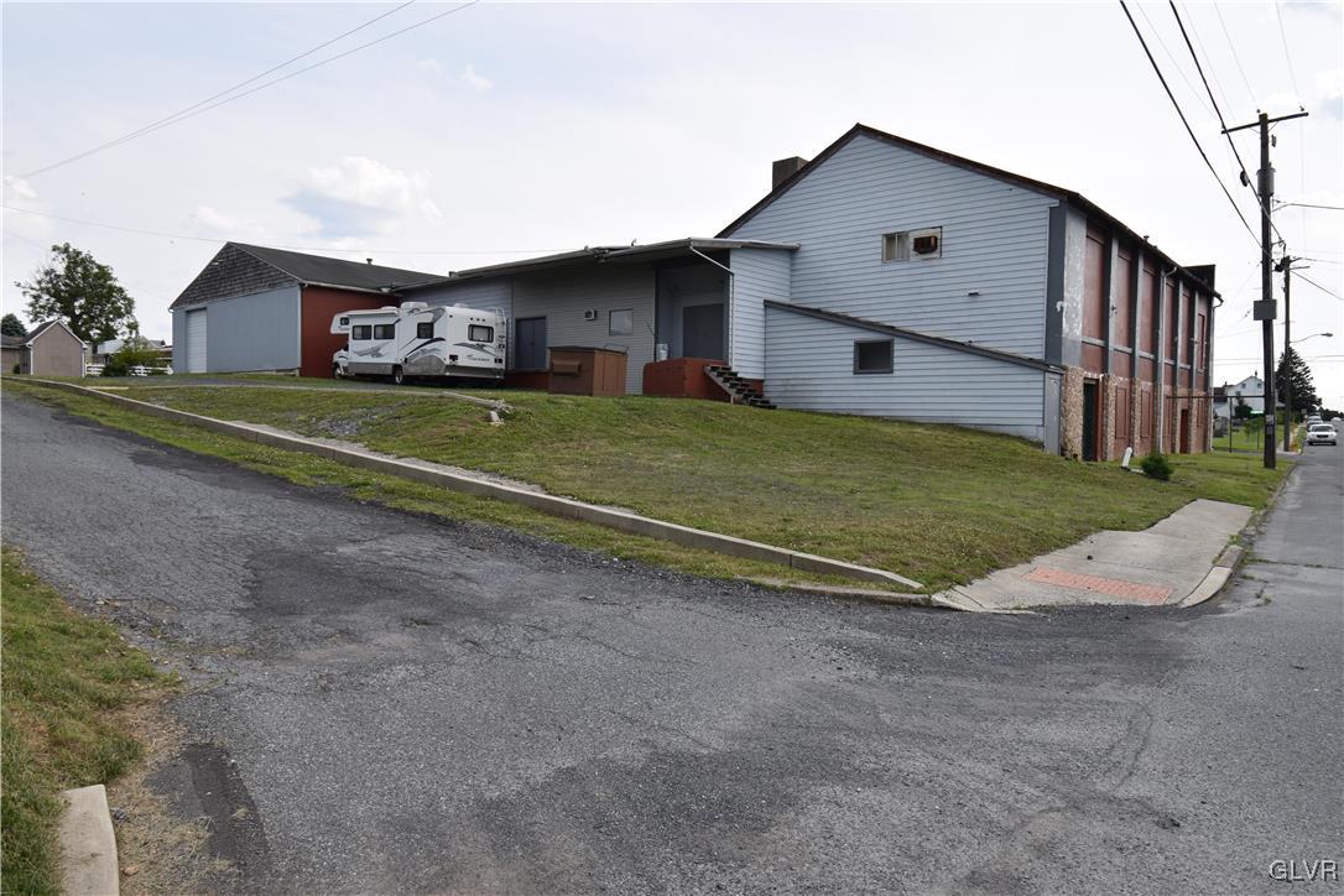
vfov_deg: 59.5
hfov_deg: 81.2
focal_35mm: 21
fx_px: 784
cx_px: 672
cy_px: 448
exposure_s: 1/200
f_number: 9.5
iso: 100
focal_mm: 14
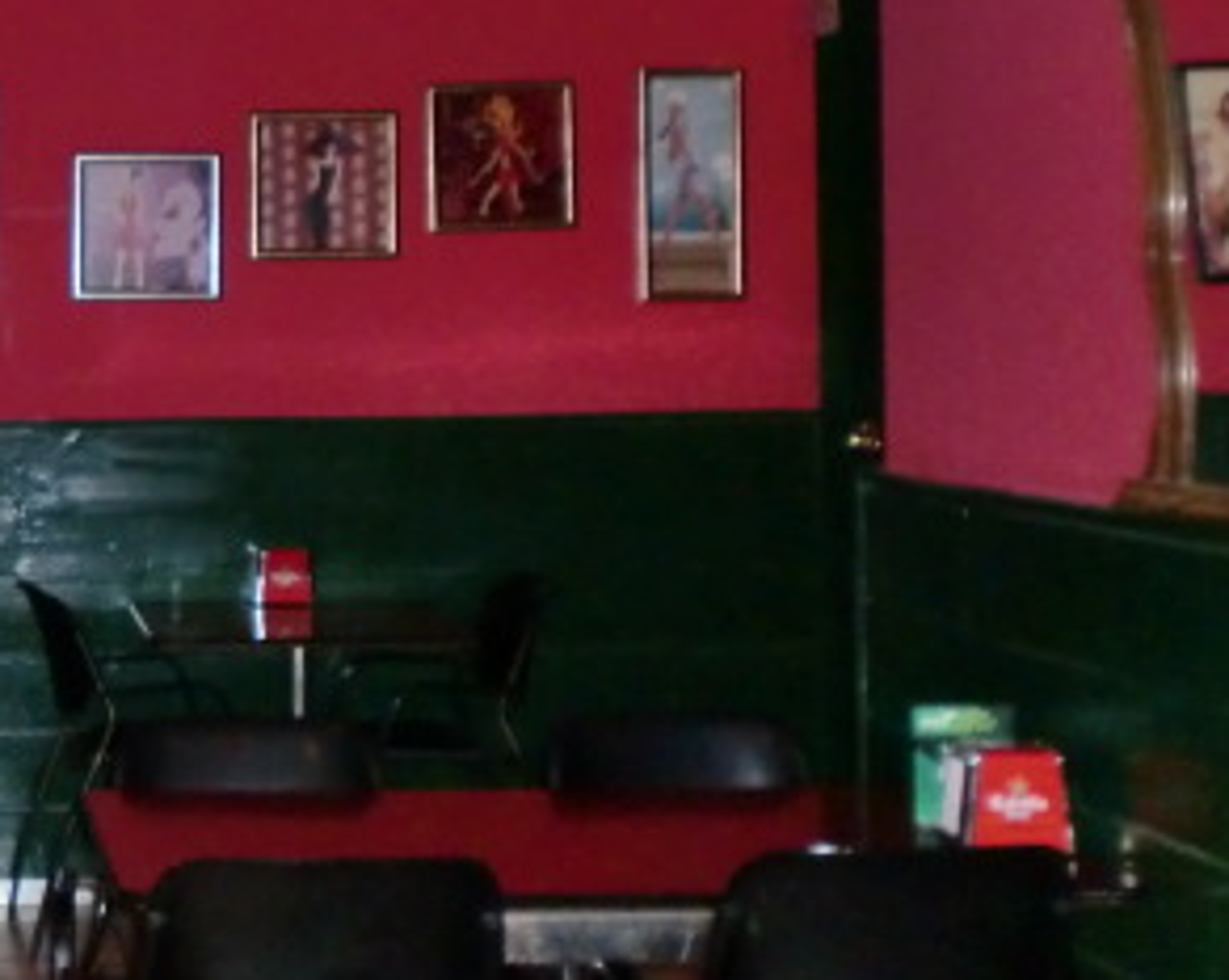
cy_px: 294
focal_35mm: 75
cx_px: -42
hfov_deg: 24.1
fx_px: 2725
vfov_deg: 20.3
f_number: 3.1
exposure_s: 1/40
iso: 400
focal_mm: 6.3
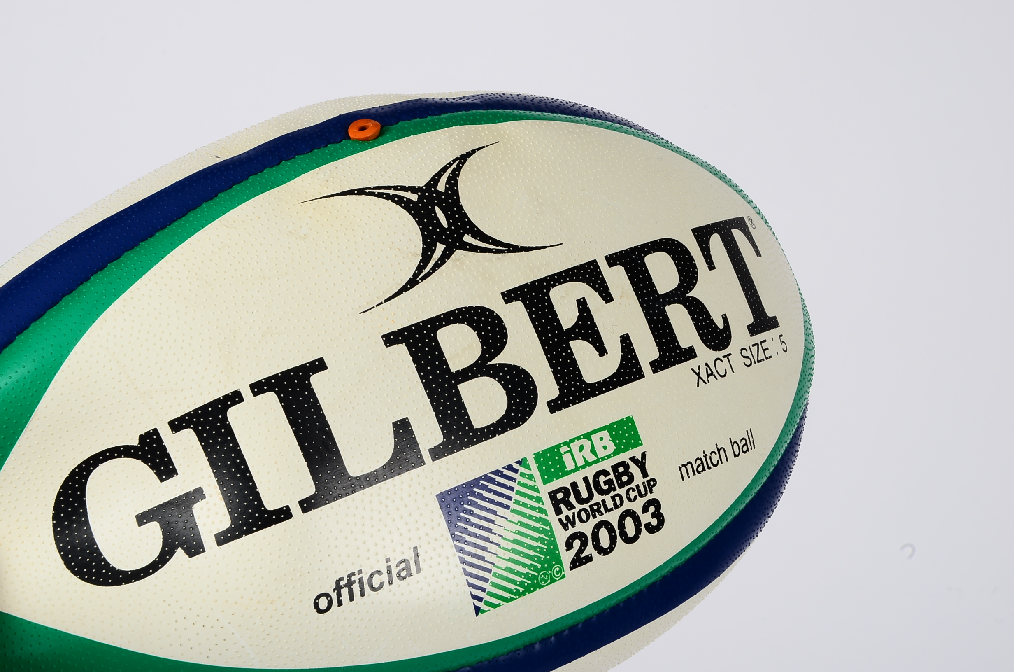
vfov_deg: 14.6
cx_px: 507
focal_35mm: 93
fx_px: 2614
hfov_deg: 22.0
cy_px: 336
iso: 100
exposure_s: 1/200
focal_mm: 62
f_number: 20
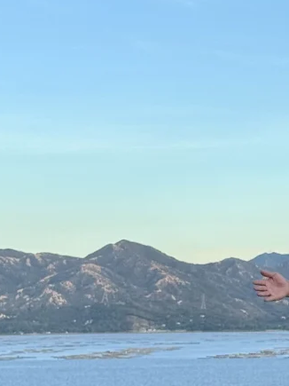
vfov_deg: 12.4
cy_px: 231
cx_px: 410
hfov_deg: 9.1
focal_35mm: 159
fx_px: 1771
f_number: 1.78
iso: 64
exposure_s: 1/1984
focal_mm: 6.76
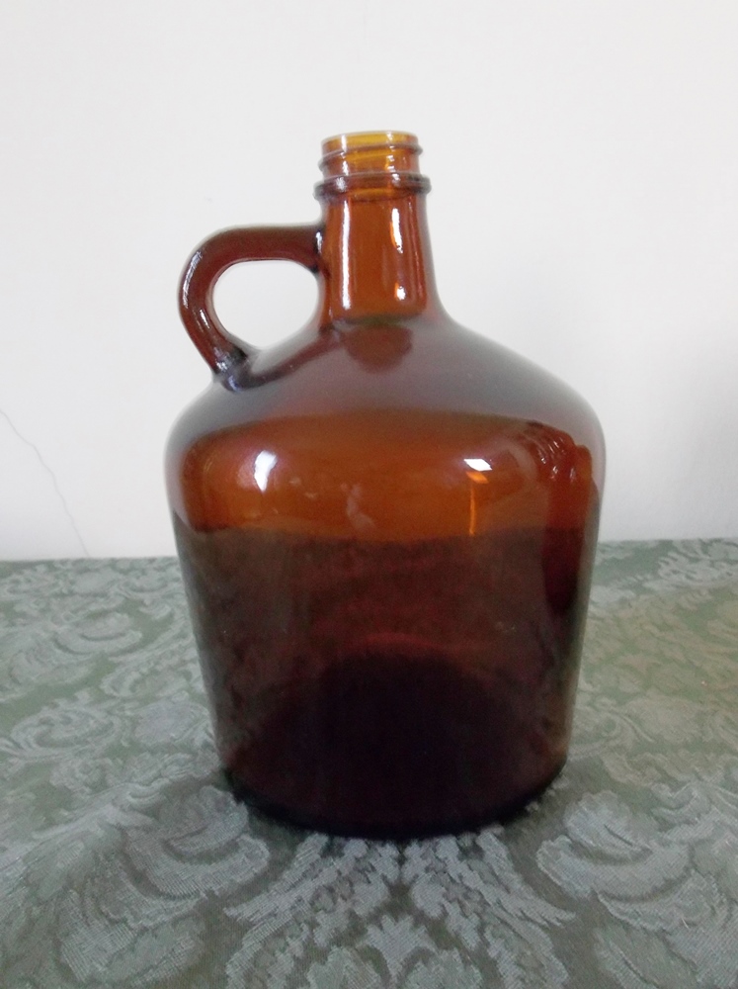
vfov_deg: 56.9
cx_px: 369
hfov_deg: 44.1
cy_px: 494
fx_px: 912
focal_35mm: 32
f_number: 3.7
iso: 266
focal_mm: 5.7
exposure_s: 1/8
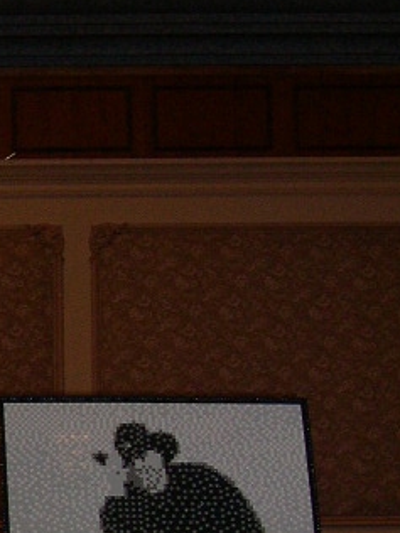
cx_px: -176
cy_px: 531
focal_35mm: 136
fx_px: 2095
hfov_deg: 10.6
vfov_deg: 14.3
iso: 250
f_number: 2.9
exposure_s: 1/60
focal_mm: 9
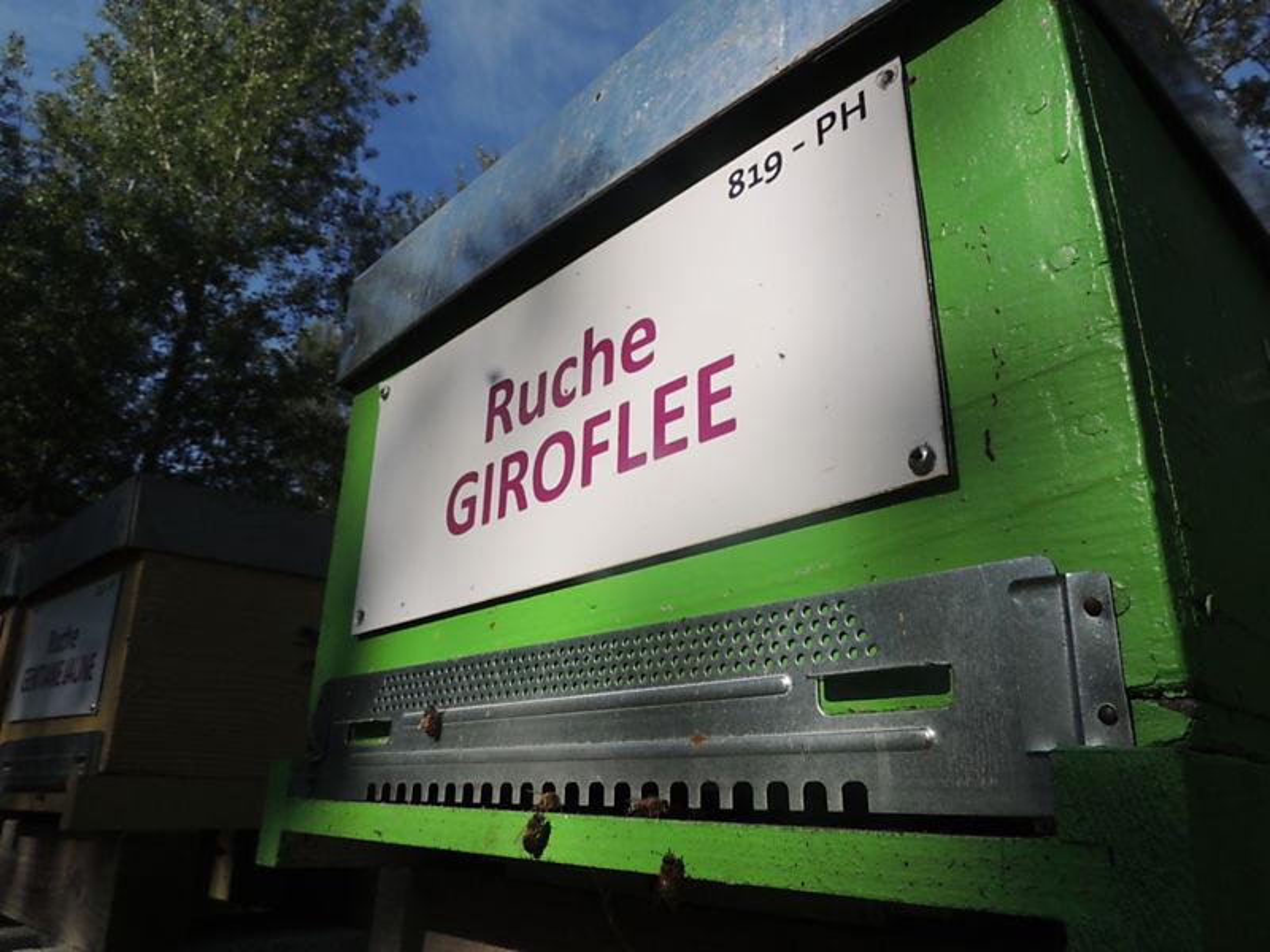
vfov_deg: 56.8
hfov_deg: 71.6
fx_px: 881
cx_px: 635
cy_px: 476
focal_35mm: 24
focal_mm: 4.3
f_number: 4.2
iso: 100
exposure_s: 1/1250
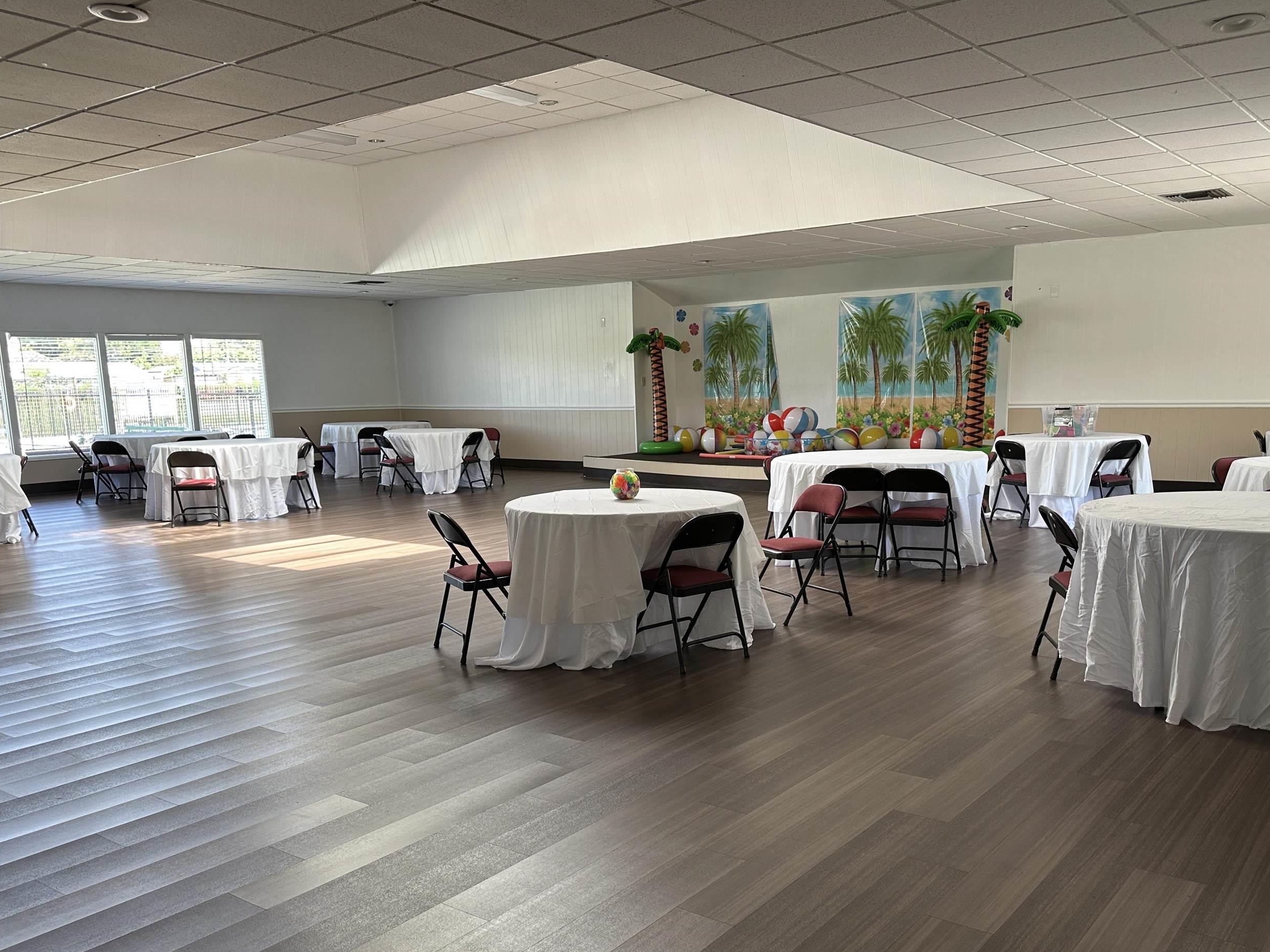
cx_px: 667
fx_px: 1101
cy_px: 585
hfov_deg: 59.9
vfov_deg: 46.4
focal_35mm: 30
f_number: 1.78
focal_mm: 6.86
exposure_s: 1/120
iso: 80
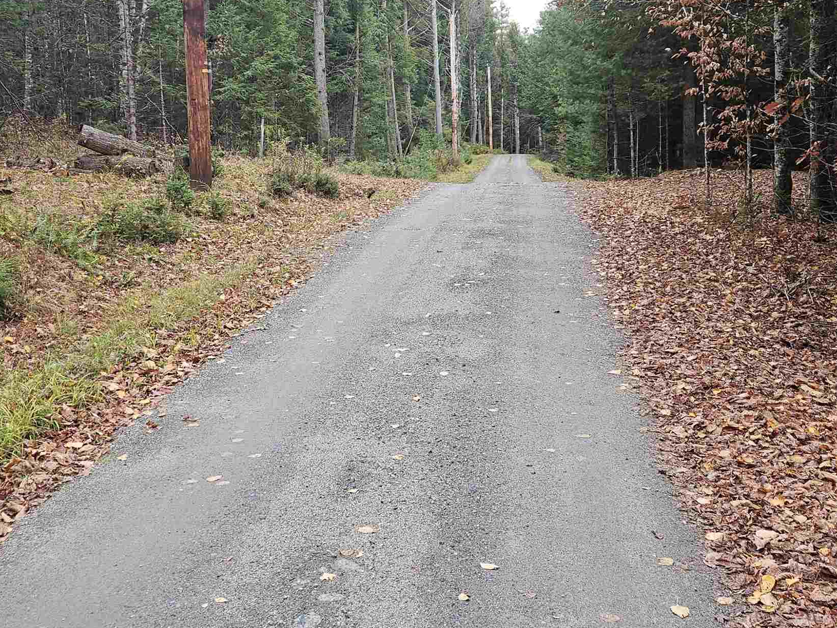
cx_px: 338
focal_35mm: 43
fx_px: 1040
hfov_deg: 43.7
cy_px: 239
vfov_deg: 33.4
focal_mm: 5.4
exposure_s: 1/60
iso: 32
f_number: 1.8
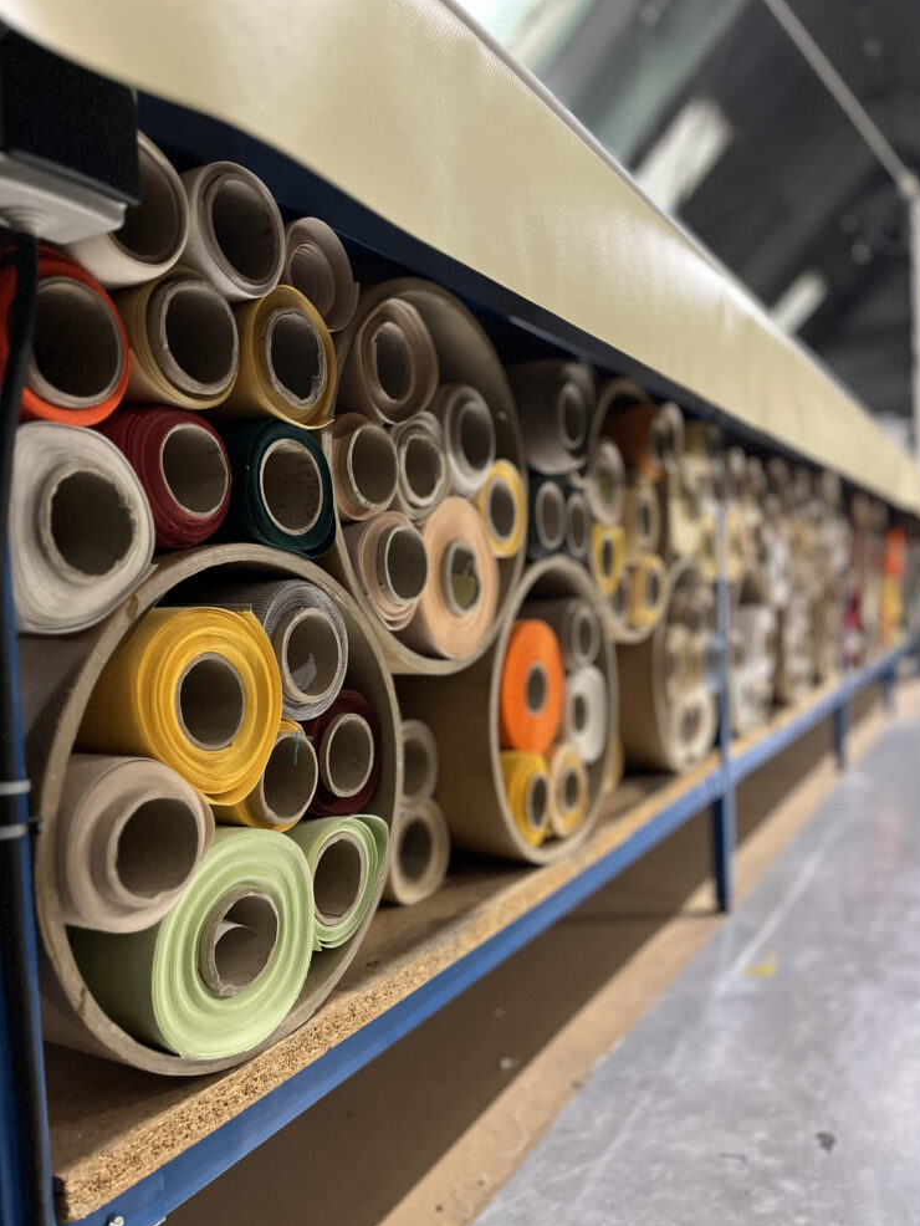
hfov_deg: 51.4
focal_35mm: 27
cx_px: 476
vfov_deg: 65.3
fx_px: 956
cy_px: 633
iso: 500
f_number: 1.6
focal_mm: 5.1
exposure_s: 1/50
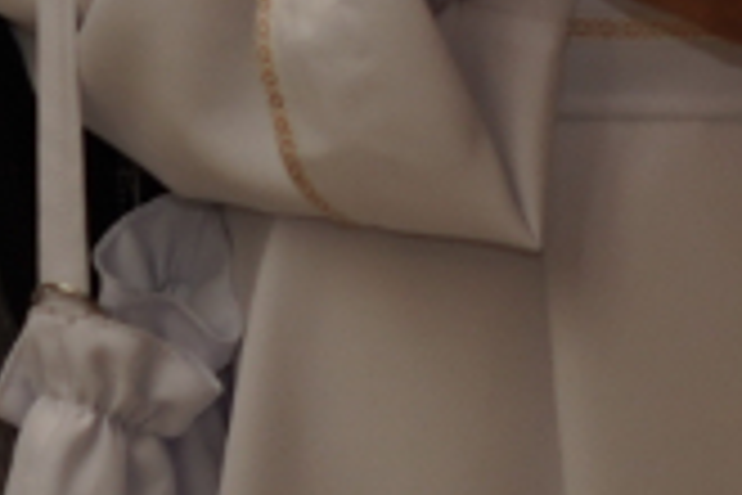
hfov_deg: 4.2
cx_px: 324
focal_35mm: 496
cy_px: -1145
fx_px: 10222
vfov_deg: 2.7
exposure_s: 1/100
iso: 400
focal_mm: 63
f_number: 4
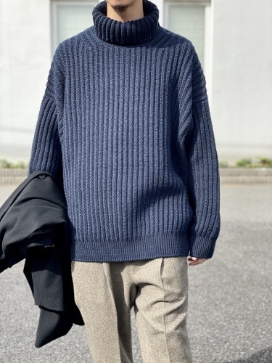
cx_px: 136
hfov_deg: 28.0
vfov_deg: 36.8
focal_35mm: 52
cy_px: 182
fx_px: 545
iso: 25
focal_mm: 6
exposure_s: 1/421
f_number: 2
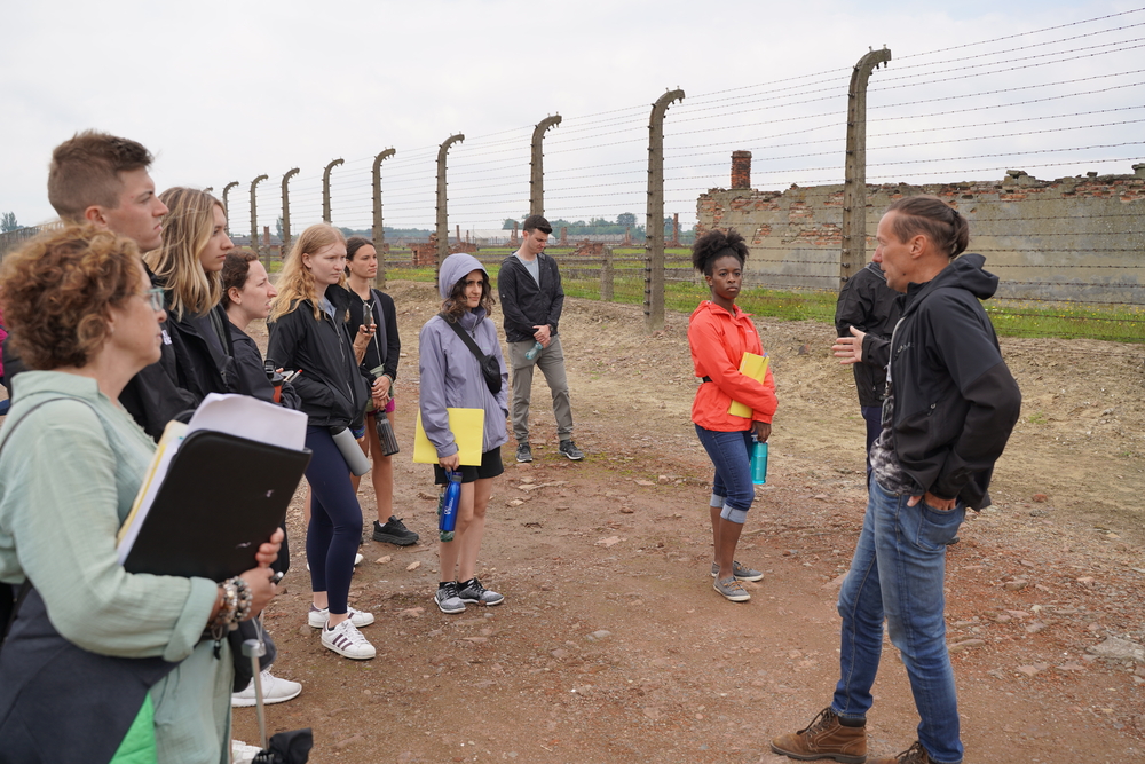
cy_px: 382
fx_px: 1018
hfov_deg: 58.7
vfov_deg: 41.1
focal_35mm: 32
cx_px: 572
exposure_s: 1/500
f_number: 4.5
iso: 100
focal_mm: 32
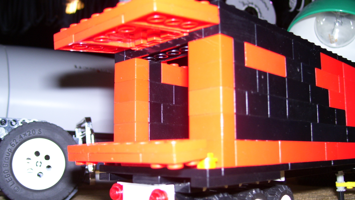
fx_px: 386
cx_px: 180
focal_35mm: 41
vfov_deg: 29.0
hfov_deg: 49.4
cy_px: 102
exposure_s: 1/60
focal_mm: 6
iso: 80
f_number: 2.7
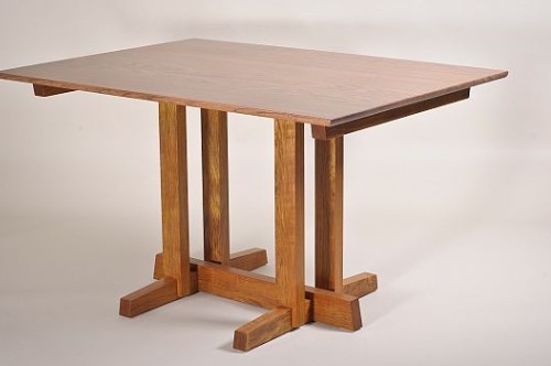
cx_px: 261
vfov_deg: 23.7
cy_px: 197
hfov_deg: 35.1
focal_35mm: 57
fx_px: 871
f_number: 13
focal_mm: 50
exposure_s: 1/160
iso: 200
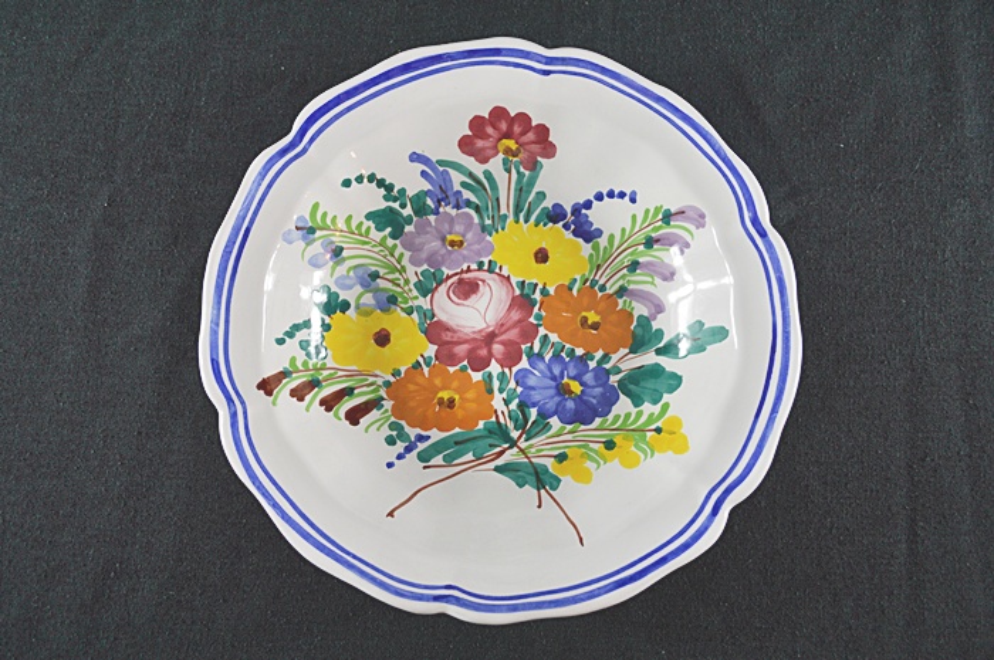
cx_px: 497
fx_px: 827
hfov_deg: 62.0
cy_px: 330
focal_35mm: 30
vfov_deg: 43.5
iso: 400
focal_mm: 20
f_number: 4
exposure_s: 1/60
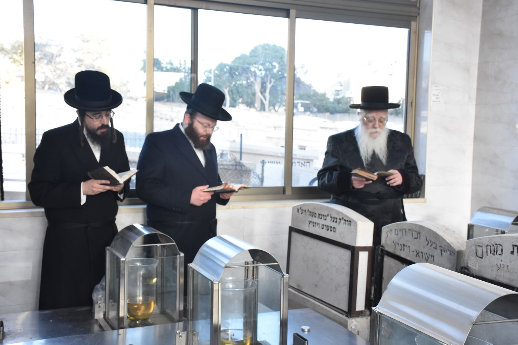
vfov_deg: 29.9
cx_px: 259
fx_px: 647
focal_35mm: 45
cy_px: 172
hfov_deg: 43.6
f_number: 8
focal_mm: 30
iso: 1600
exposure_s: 1/160
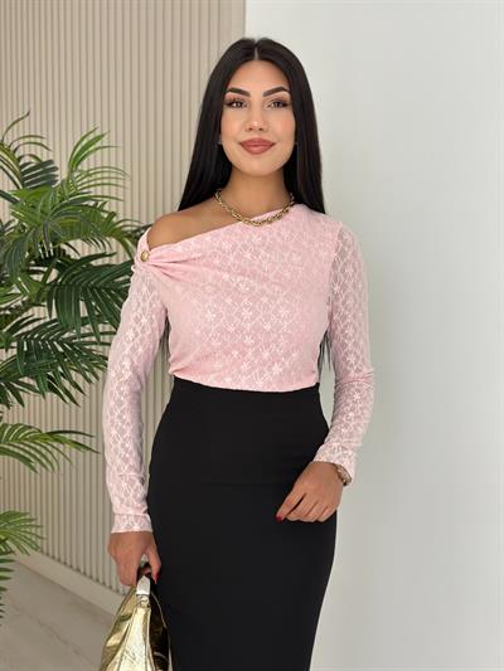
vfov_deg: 39.6
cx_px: 252
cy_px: 336
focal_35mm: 48
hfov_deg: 30.3
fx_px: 931
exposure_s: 1/332
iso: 80
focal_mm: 6.86
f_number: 1.78
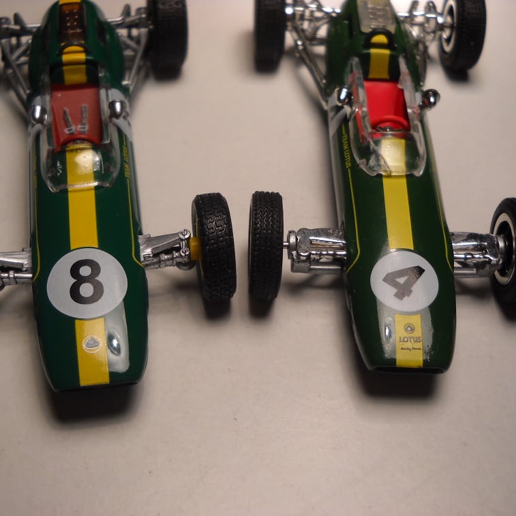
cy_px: 257
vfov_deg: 34.7
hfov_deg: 34.7
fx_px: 826
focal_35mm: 49
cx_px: 251
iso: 64
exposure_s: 1/148
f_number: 3.1
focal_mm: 6.72
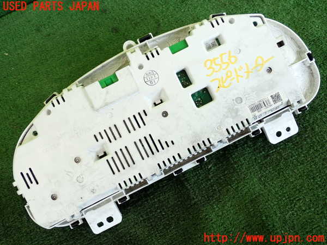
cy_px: 122
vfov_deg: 39.7
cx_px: 164
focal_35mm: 36
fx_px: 340
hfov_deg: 51.4
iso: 200
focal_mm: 6.37
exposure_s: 1/125
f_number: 2.5
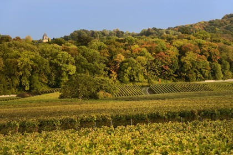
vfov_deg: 11.4
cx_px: 116
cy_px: 78
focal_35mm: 120
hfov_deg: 17.1
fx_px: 777
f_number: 8
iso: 400
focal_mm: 120
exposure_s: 1/200
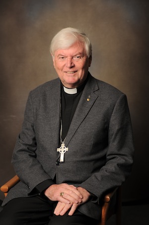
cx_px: 74
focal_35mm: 100
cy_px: 112
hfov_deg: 13.7
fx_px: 622
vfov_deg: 20.4
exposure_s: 1/160
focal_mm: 100
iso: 200
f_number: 5.6
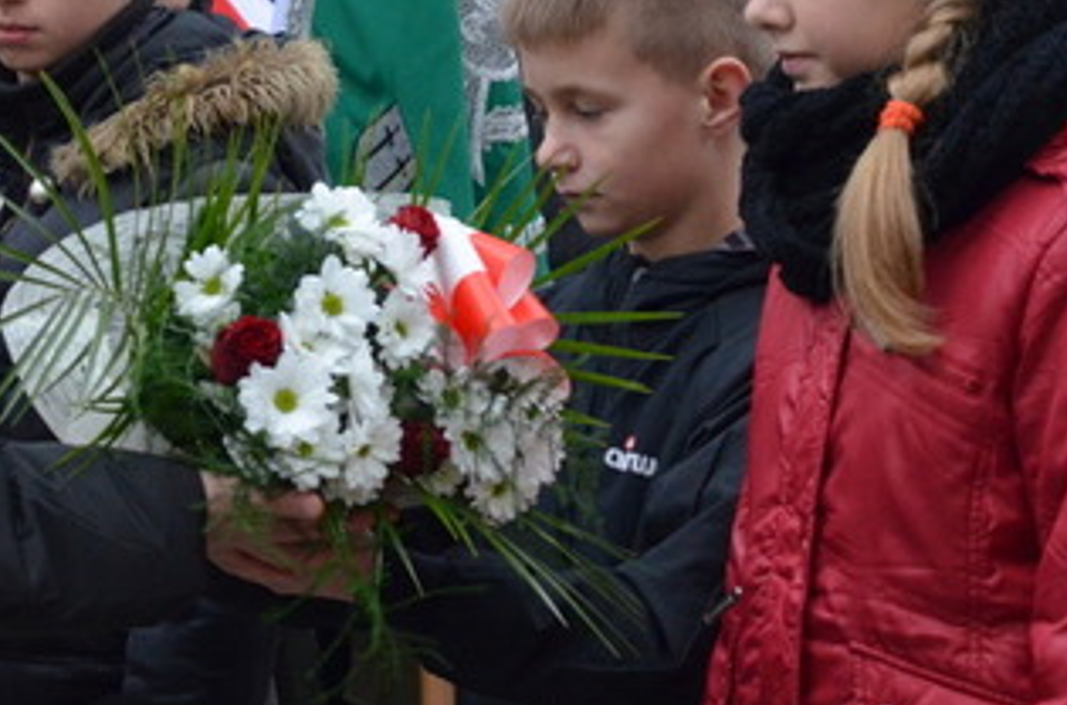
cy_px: 271
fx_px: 7003
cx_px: 379
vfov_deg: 5.8
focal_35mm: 237
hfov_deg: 8.7
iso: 1600
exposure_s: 1/400
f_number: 5.6
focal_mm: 70
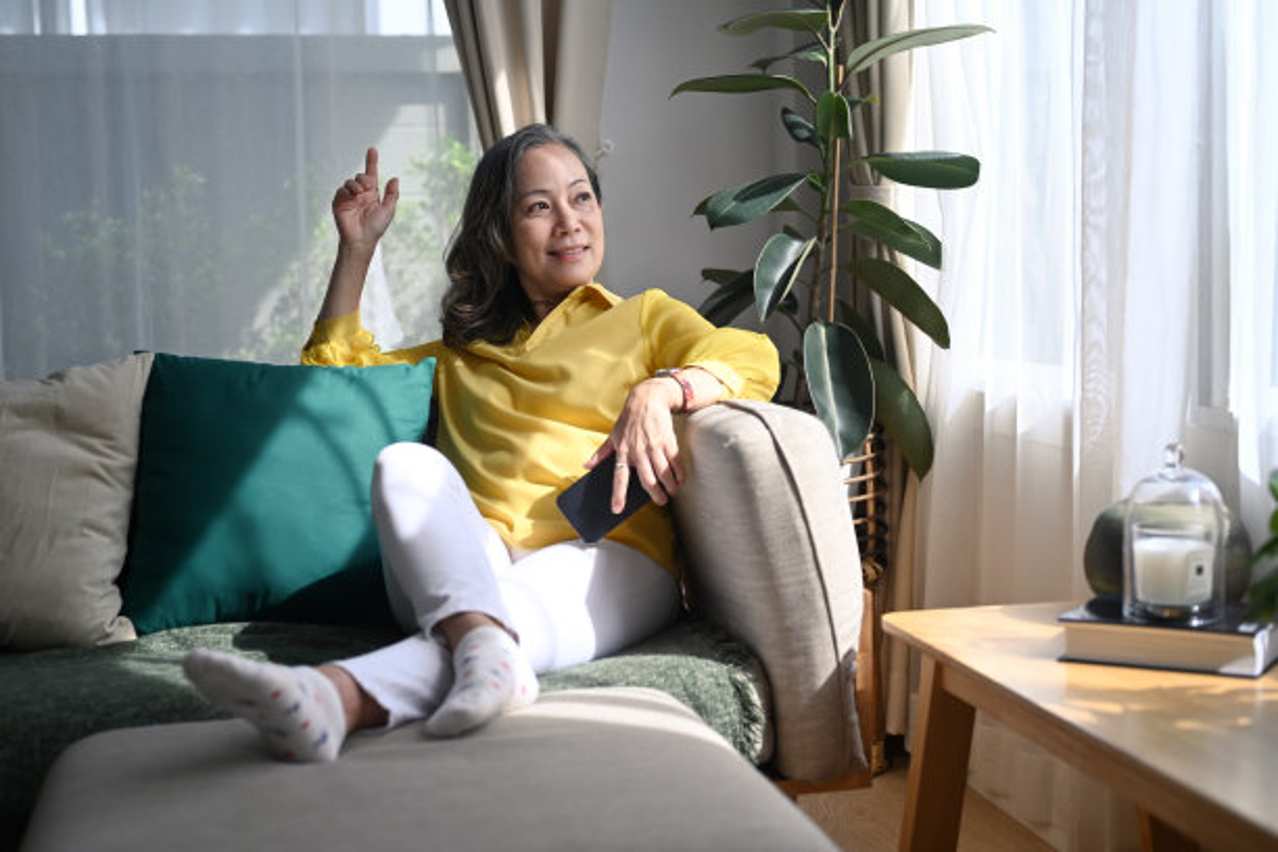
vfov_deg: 27.0
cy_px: 426
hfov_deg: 39.6
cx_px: 639
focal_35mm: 50
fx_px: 1775
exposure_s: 1/1000
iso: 400
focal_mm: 50
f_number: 2.8
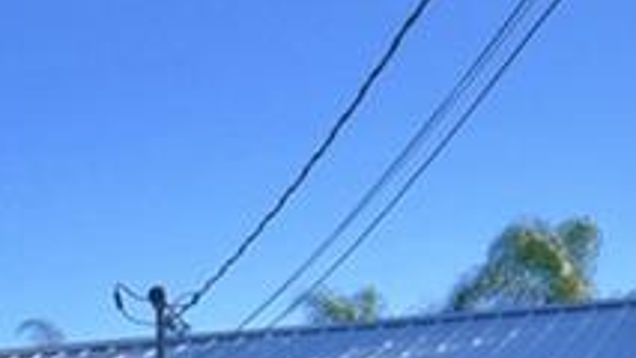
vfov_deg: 9.8
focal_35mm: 118
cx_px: -358
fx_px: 1991
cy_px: 629
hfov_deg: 16.3
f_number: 4.5
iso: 100
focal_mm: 10
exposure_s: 1/800
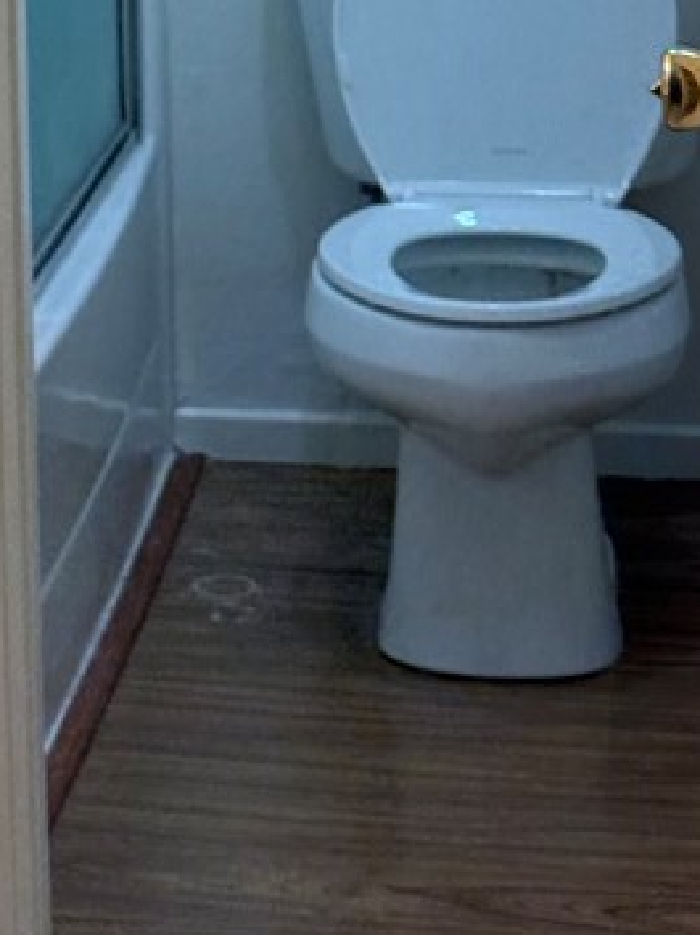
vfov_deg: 13.9
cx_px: -195
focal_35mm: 139
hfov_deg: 10.4
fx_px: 3752
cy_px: -132
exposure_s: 1/172
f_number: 1.78
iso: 50
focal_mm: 6.76
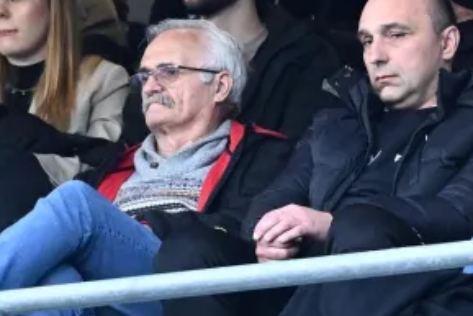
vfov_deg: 1.3
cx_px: 596
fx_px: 13842
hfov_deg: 2.0
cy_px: 24
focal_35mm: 1053
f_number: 4
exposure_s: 1/320
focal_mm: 400
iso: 4000
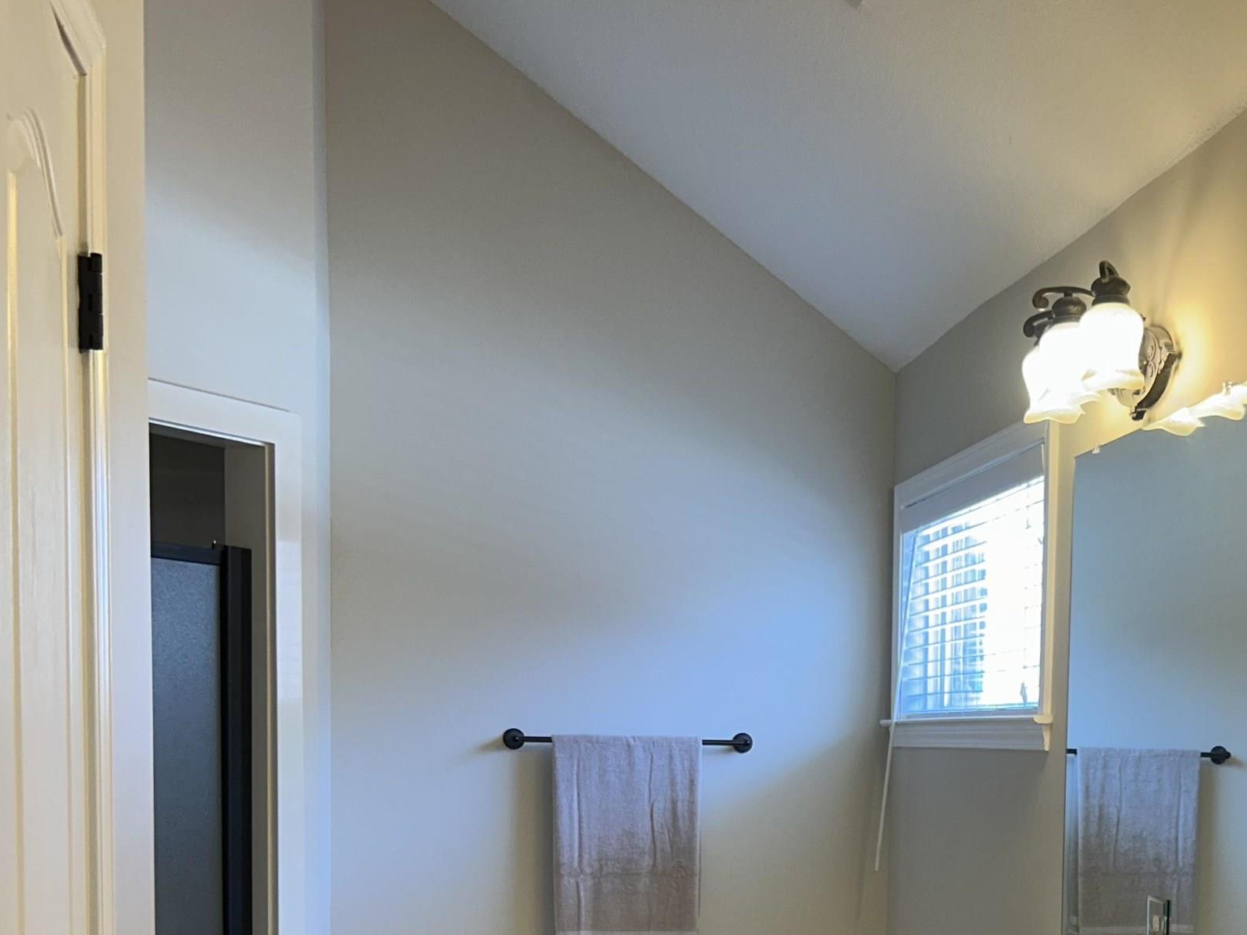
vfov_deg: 27.8
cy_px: 879
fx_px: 1801
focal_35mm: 50
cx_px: 996
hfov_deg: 36.9
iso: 50
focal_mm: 5.7
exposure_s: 1/120
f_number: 1.5
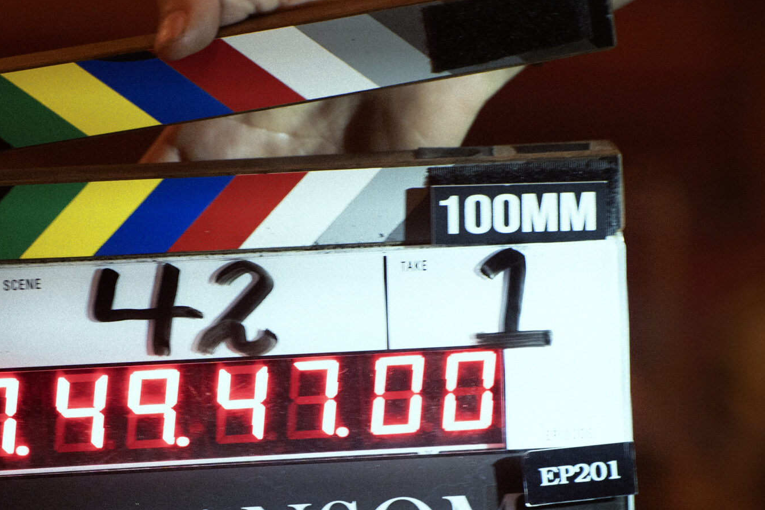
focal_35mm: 344
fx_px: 7309
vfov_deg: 4.0
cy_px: 321
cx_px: 300
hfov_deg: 6.0
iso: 2000
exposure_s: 1/100
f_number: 3.2
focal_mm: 180
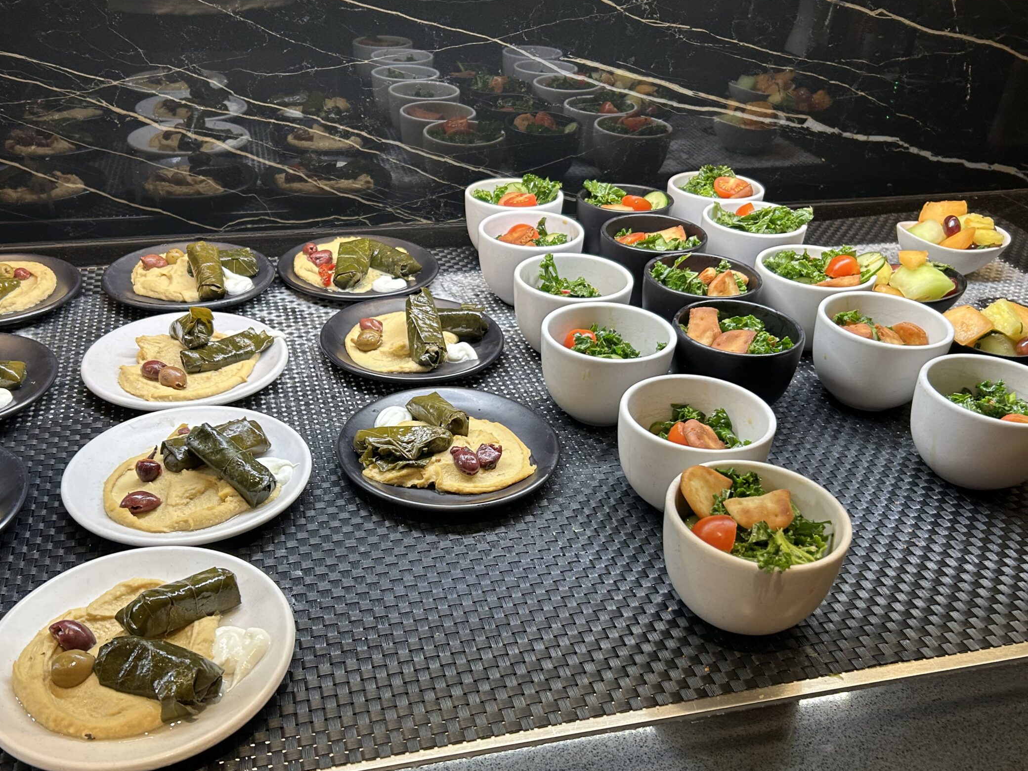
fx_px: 950
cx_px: 459
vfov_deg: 44.1
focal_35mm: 32
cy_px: 420
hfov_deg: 56.7
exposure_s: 1/77
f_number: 1.5
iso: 125
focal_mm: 5.7
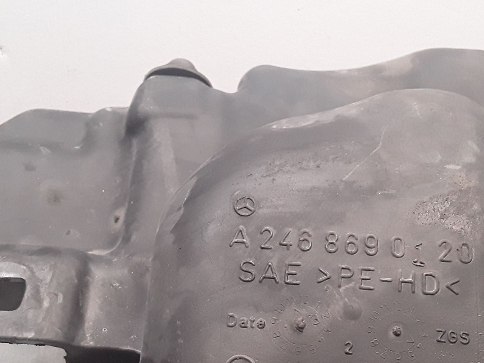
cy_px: 268
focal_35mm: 46
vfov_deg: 31.0
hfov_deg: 41.2
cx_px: 259
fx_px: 643
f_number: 1.9
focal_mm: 2.91
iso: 100
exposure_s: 1/100
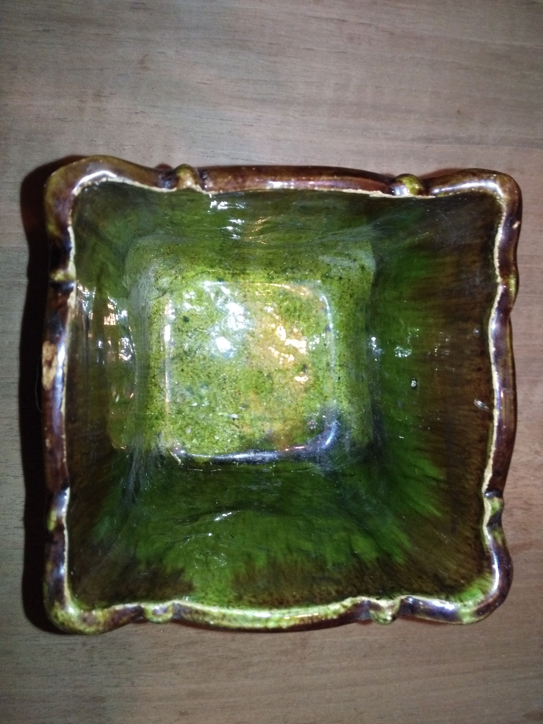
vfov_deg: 63.4
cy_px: 362
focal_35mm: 28
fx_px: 586
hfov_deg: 49.7
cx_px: 272
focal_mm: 2.96
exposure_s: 1/30
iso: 637
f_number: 2
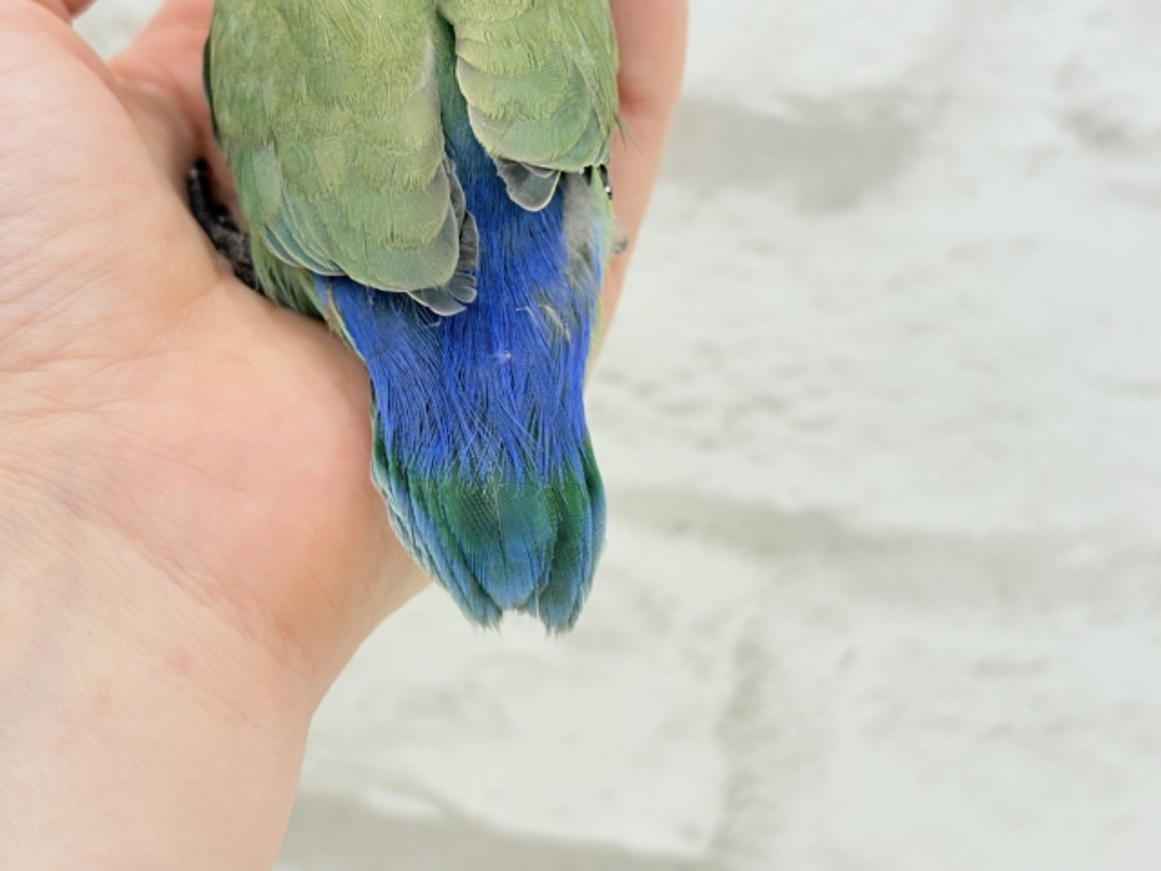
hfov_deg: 36.8
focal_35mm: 52
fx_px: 1744
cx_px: 580
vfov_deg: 28.0
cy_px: 436
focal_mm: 5.96
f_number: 1.6
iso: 125
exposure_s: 1/100
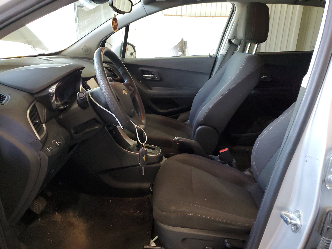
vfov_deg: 53.1
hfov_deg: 67.3
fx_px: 249
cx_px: 166
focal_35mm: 26
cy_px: 124
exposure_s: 1/60.2
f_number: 1.5
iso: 197
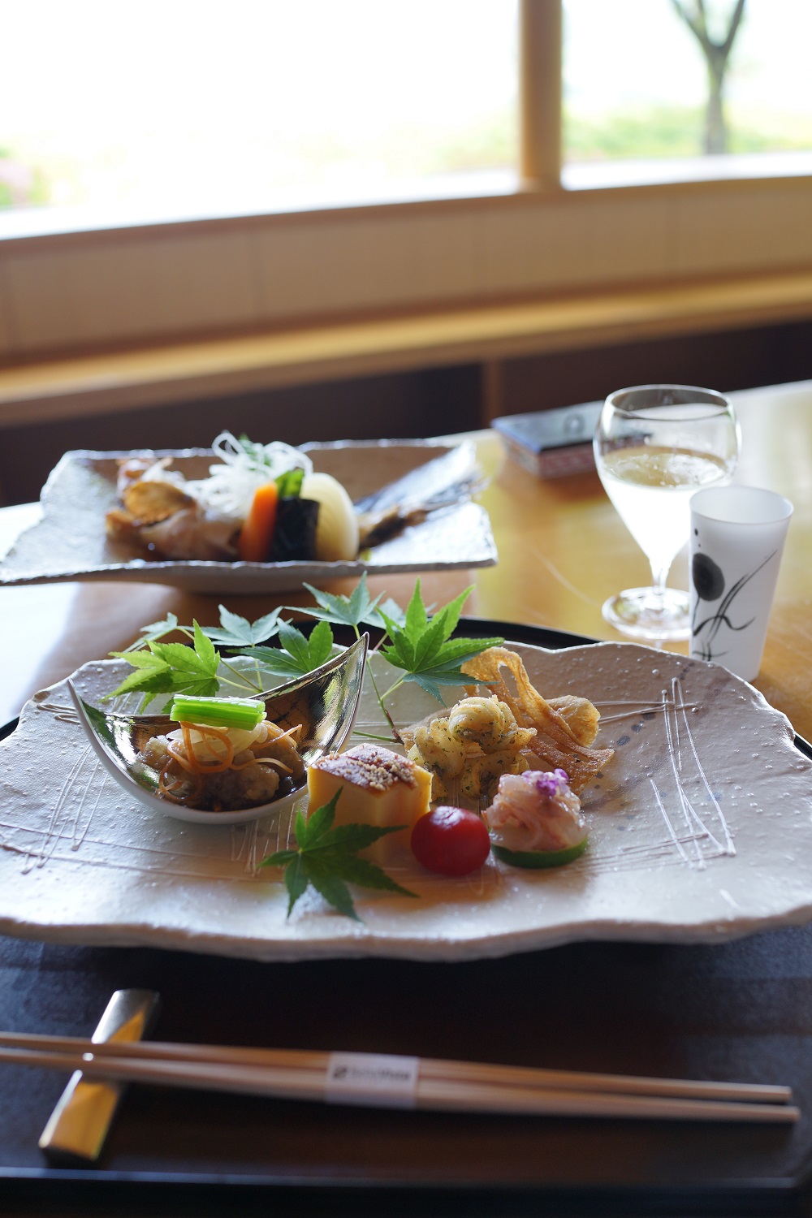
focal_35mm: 35
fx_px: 1184
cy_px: 609
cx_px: 406
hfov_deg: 37.9
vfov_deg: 54.4
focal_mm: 35
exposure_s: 1/80
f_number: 4
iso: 200
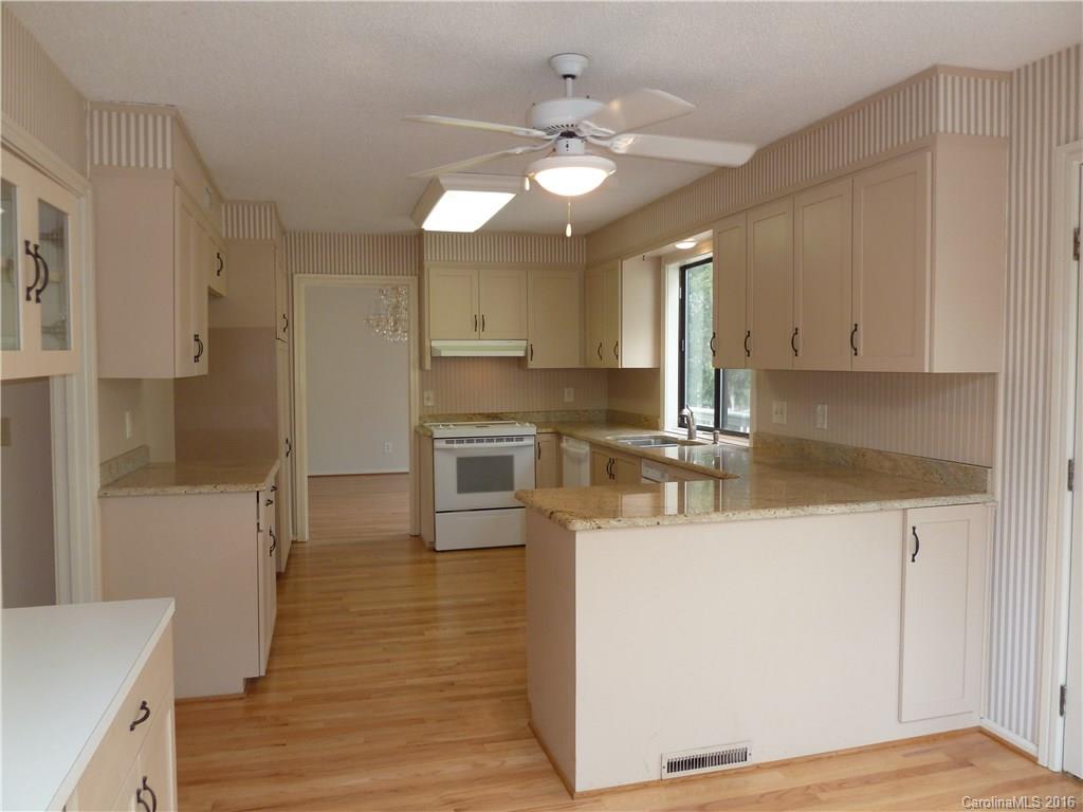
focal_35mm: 25
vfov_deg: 54.9
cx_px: 542
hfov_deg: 69.4
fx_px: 782
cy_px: 406
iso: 125
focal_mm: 4.1
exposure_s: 1/30
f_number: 3.5
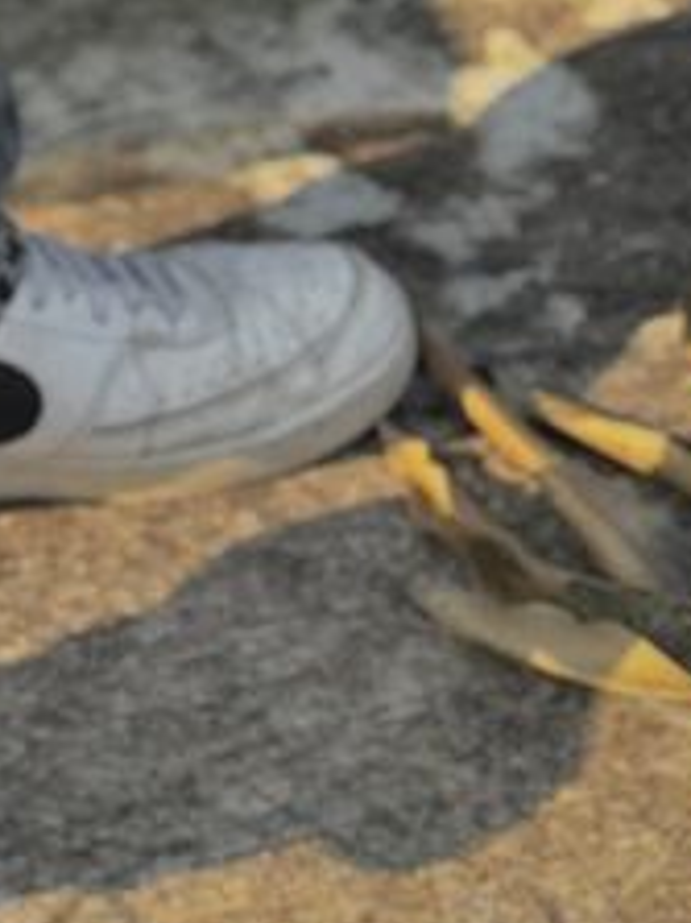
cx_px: -257
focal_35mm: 172
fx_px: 4582
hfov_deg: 8.5
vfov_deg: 10.9
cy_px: -666
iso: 64
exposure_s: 1/1339
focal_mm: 6.76
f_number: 1.78
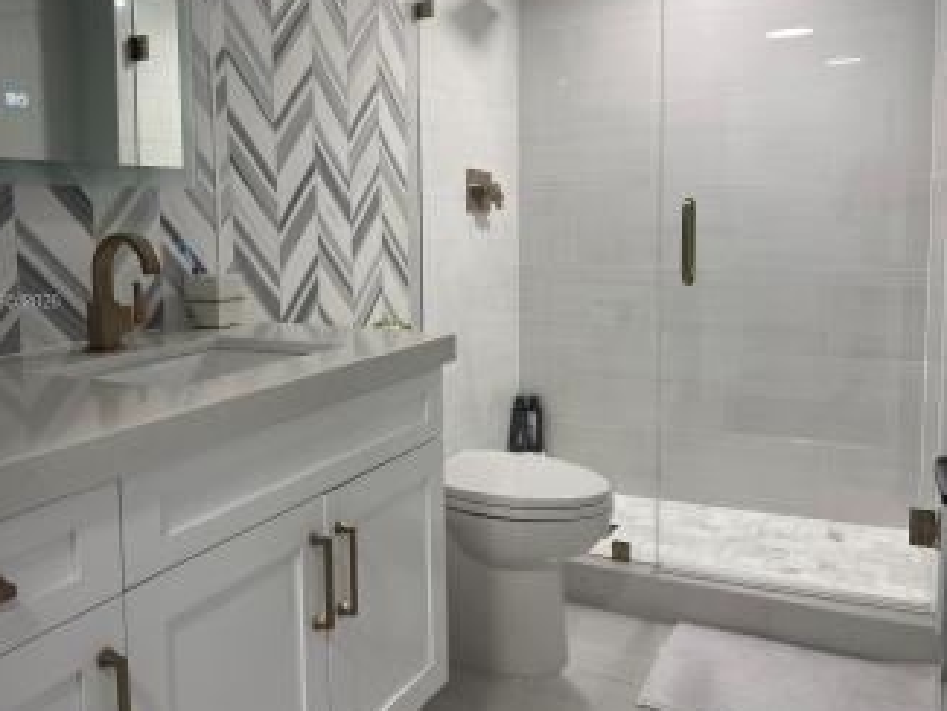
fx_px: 876
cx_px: 417
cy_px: 303
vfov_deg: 44.1
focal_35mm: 32
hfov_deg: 56.6
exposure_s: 1/60
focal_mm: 5.1
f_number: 1.6
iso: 64
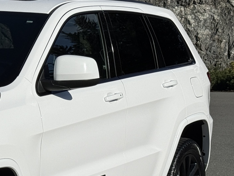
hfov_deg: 13.9
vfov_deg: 10.8
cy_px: 162
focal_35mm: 136
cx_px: -72
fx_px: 919
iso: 50
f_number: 1.78
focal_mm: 6.76
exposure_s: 1/11364
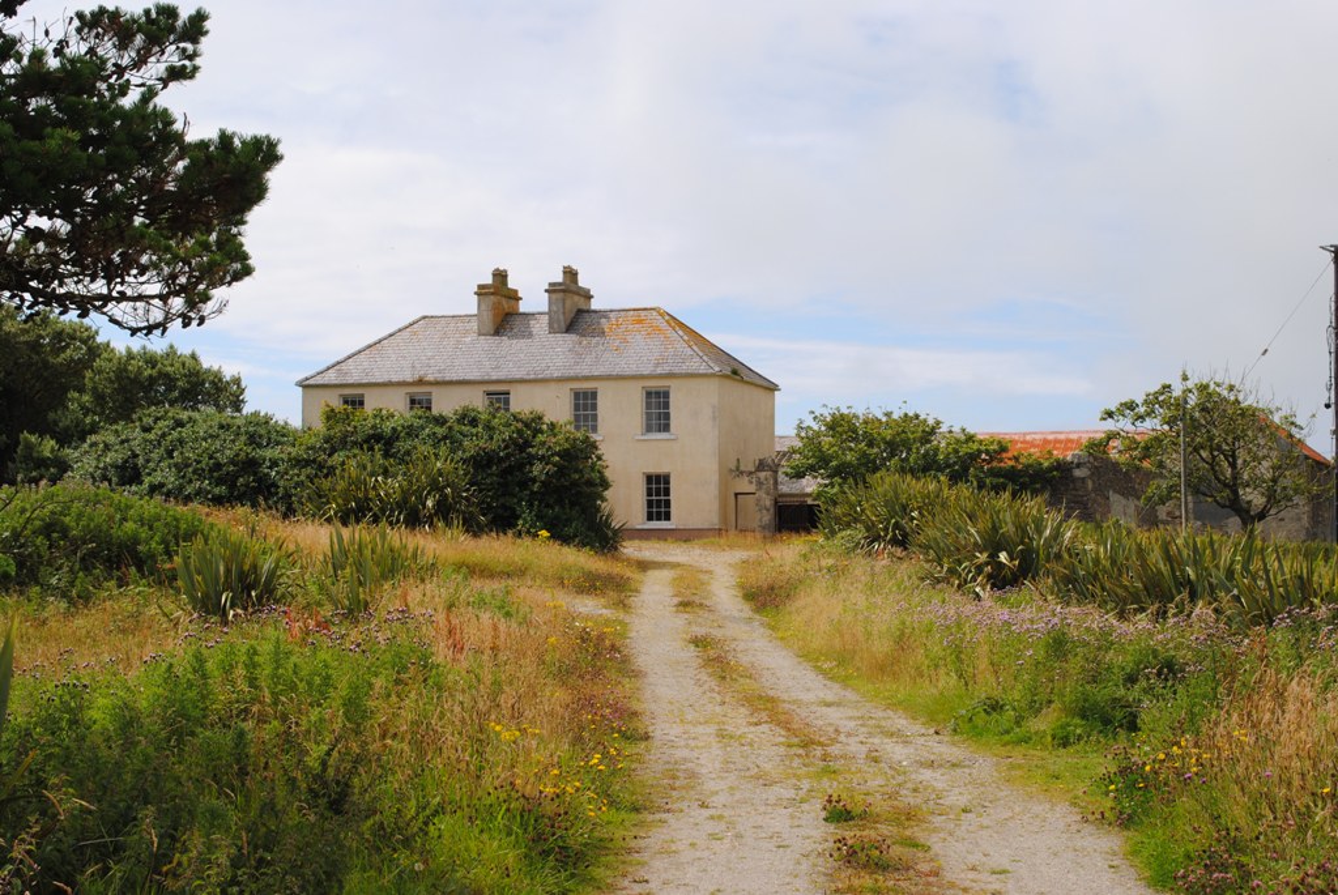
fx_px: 2344
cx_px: 669
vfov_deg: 21.6
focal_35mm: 63
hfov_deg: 31.9
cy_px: 448
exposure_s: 1/250
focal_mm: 42
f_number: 8
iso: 100
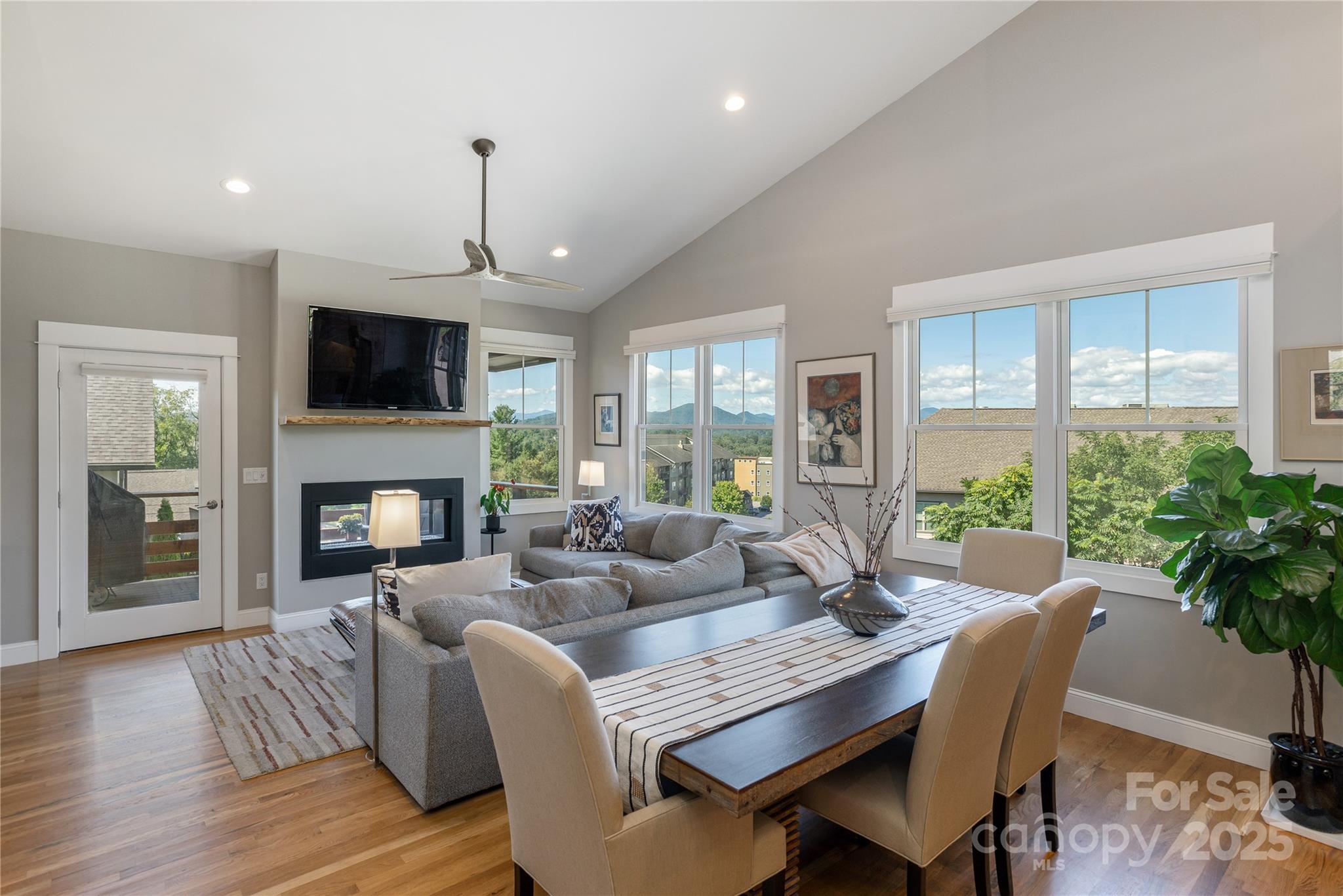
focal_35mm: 19
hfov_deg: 86.9
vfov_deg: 64.6
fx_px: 709
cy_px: 448
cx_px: 672
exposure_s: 1/80
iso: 320
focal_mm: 19
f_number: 8
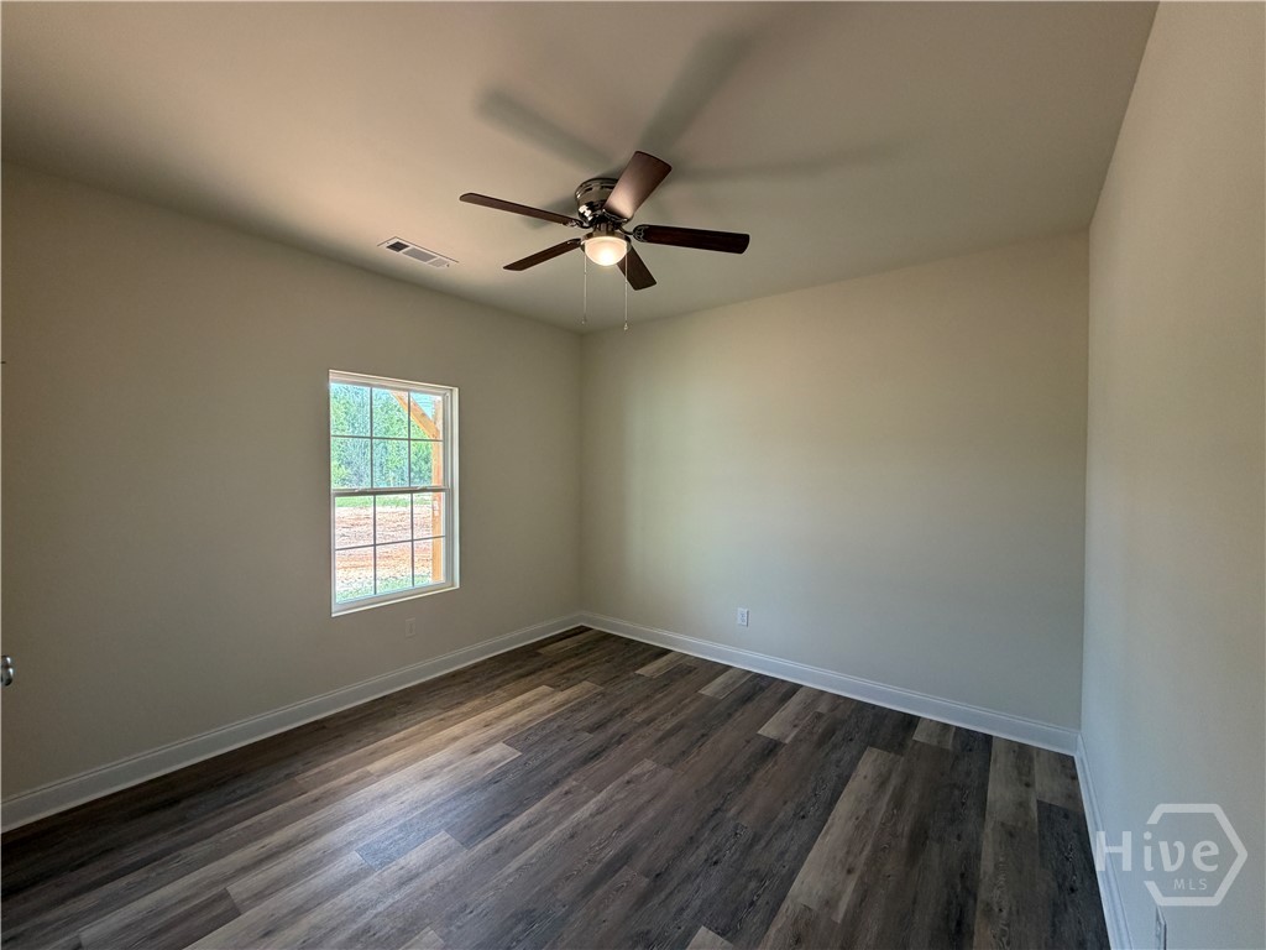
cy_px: 475
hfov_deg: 102.1
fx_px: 512
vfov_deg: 85.7
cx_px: 633
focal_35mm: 14
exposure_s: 1/120
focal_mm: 2.22
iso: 200
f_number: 2.2
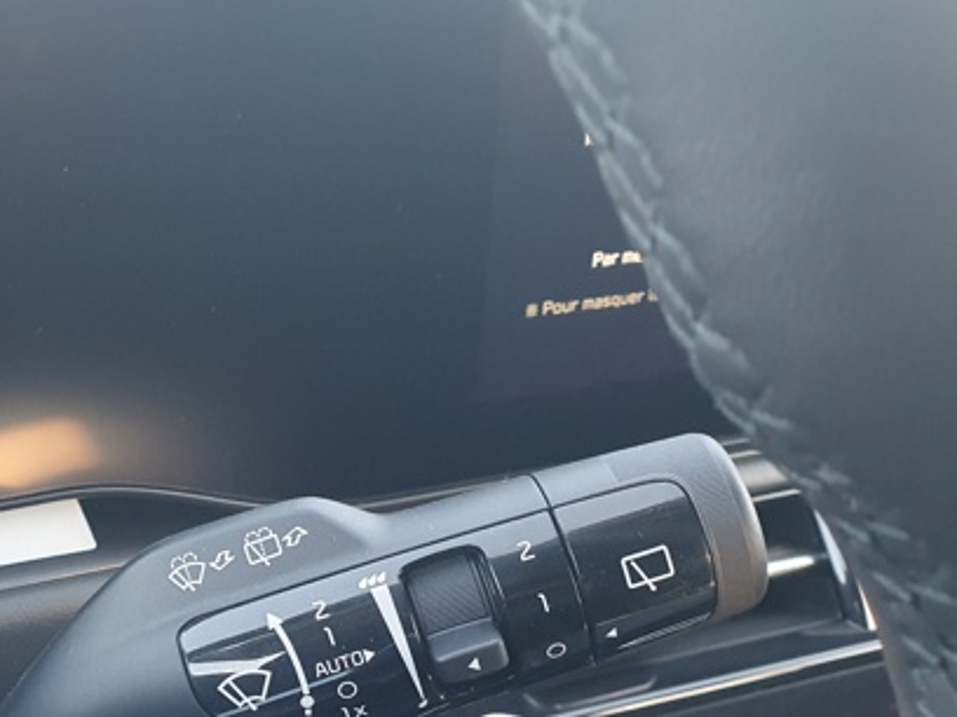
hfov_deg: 35.3
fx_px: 1410
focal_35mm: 51
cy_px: 612
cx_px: 99
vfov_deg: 27.8
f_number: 2.4
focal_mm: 4.32
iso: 400
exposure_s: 1/100
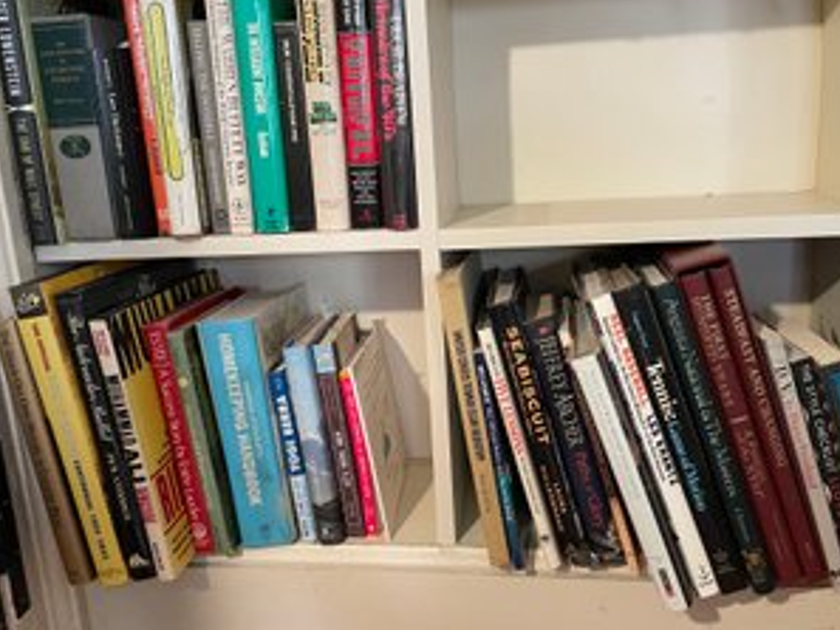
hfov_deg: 59.9
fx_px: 728
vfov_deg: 46.8
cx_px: 437
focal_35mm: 30
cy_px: 295
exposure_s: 1/60
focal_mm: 4.2
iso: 400
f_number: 1.6
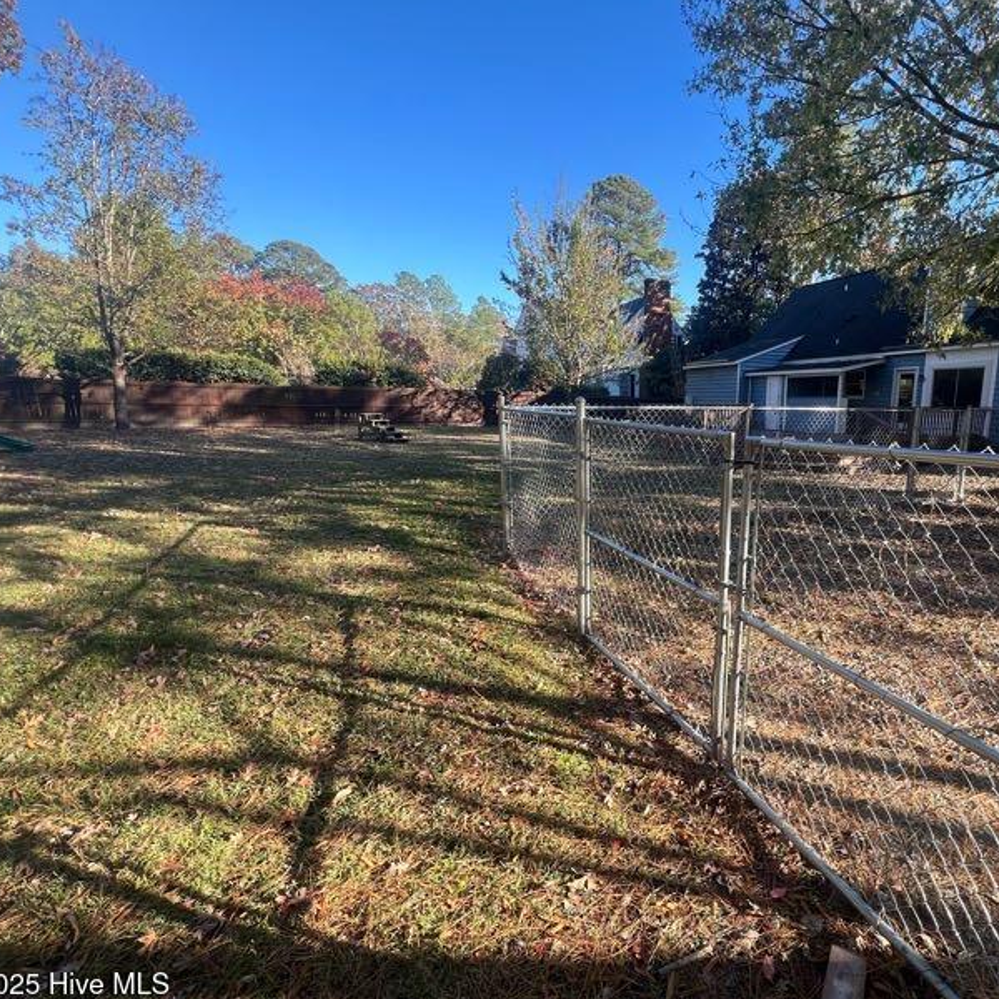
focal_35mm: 16
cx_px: 643
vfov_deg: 87.4
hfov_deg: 85.2
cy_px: 509
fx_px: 522
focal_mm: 1.57
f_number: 1.8
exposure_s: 1/182
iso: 32
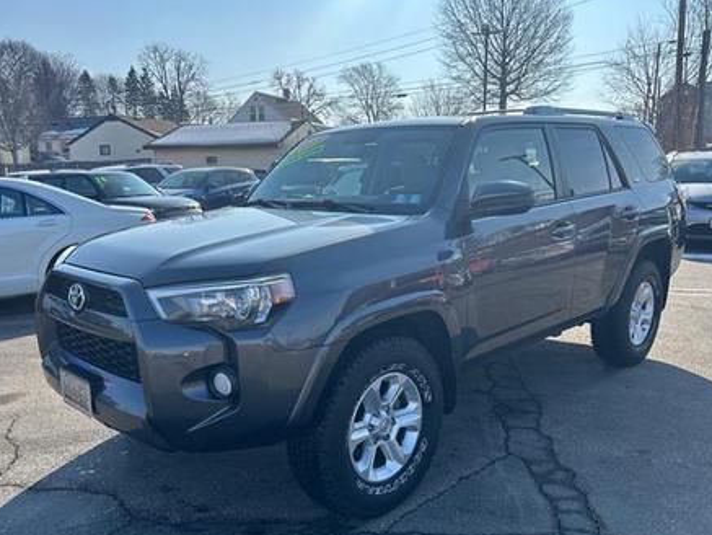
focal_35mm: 30
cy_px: 294
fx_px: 617
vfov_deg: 46.8
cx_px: 358
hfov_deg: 59.9
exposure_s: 1/3968
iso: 50
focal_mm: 5.7
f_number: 1.5
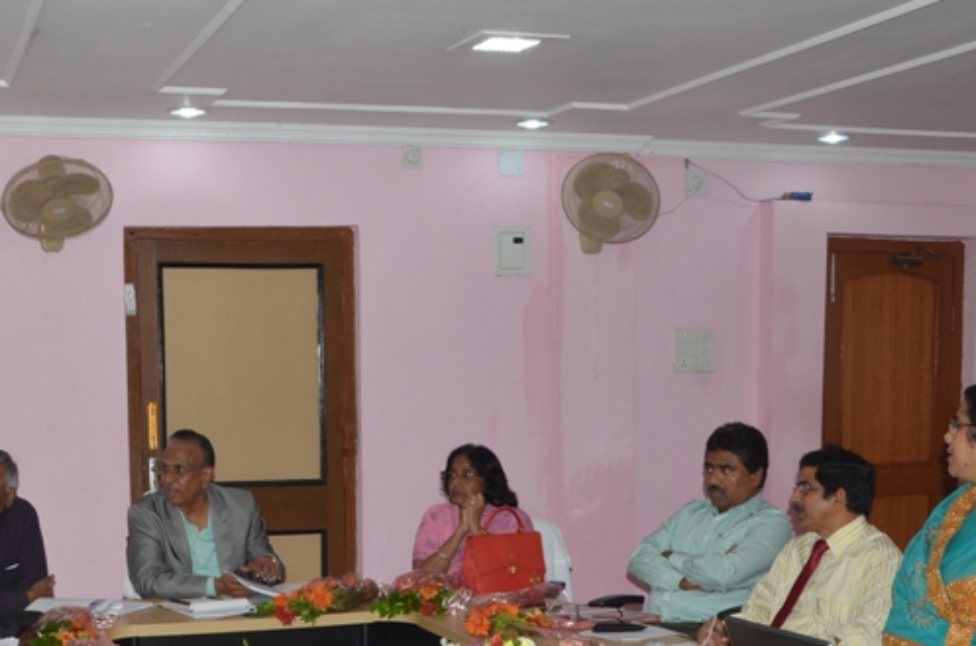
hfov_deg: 34.3
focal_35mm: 58
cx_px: 338
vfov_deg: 23.0
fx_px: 1569
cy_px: 507
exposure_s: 1/125
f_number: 7.1
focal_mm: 24
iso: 640
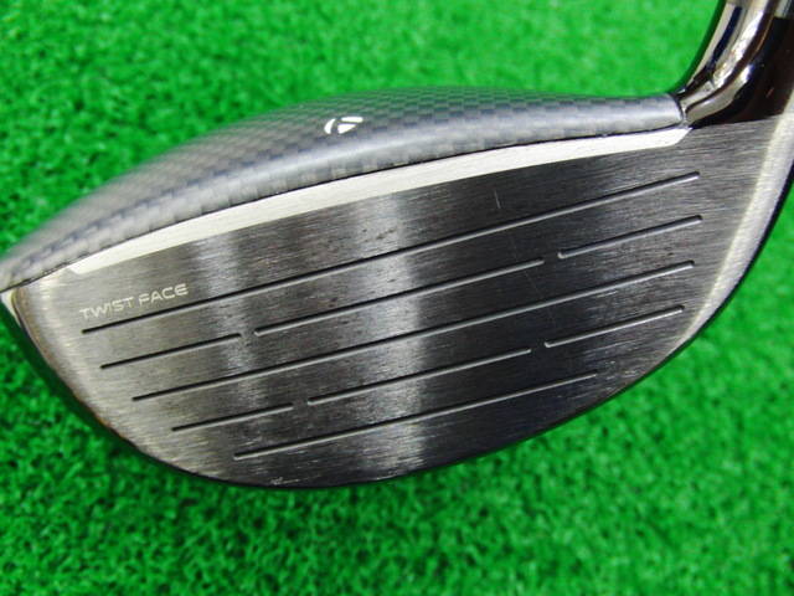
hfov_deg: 50.1
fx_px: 849
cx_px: 397
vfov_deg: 38.7
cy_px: 298
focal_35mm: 37
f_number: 3.6
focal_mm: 6.42
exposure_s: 1/20
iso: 400
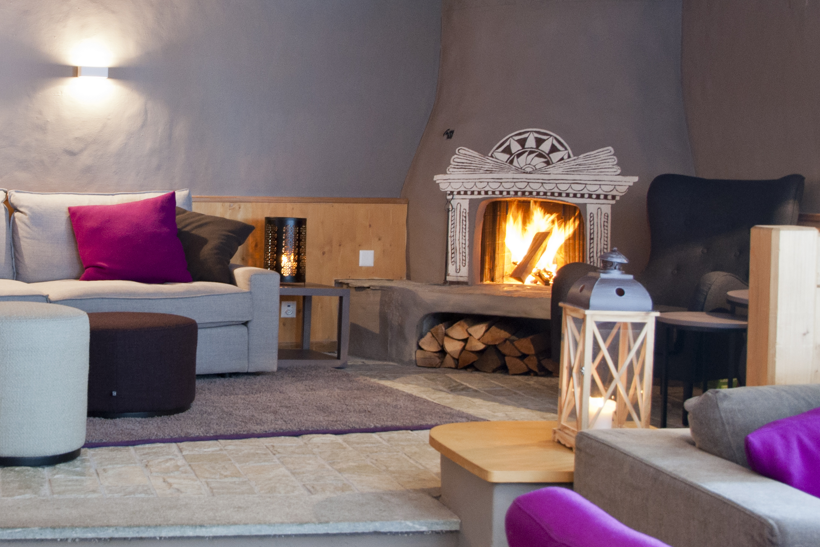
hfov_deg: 33.0
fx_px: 1344
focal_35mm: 59
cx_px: 164
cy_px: 203
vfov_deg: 22.9
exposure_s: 1/4
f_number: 5.6
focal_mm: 20
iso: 400
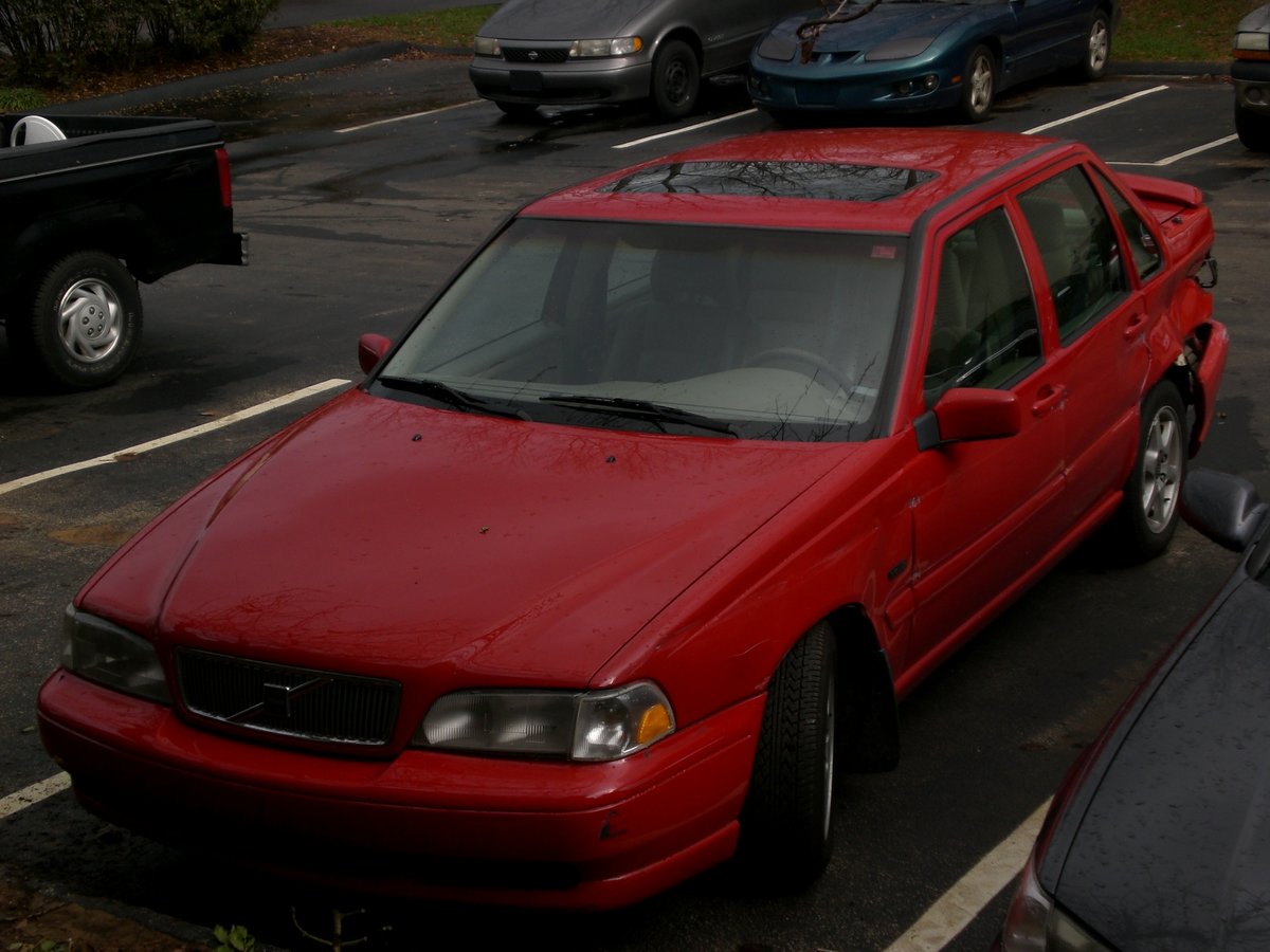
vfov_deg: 23.3
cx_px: 635
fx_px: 2311
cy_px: 476
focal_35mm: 63
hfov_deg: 30.7
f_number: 4
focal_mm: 10.4
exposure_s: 1/400
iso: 50
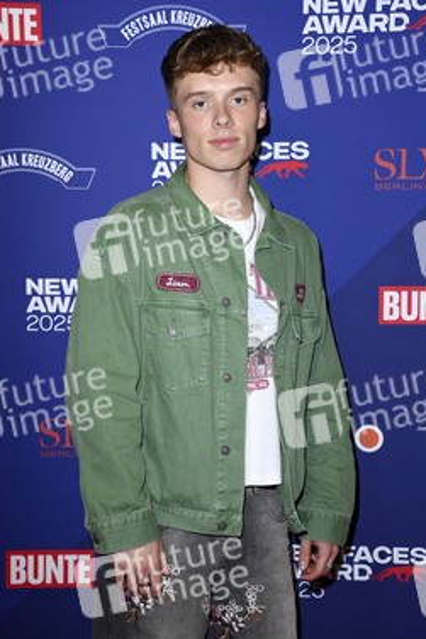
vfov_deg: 29.3
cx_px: 210
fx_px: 1226
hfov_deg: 19.7
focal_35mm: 69
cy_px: 324
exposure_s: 1/250
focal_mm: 65
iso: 500
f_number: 6.3
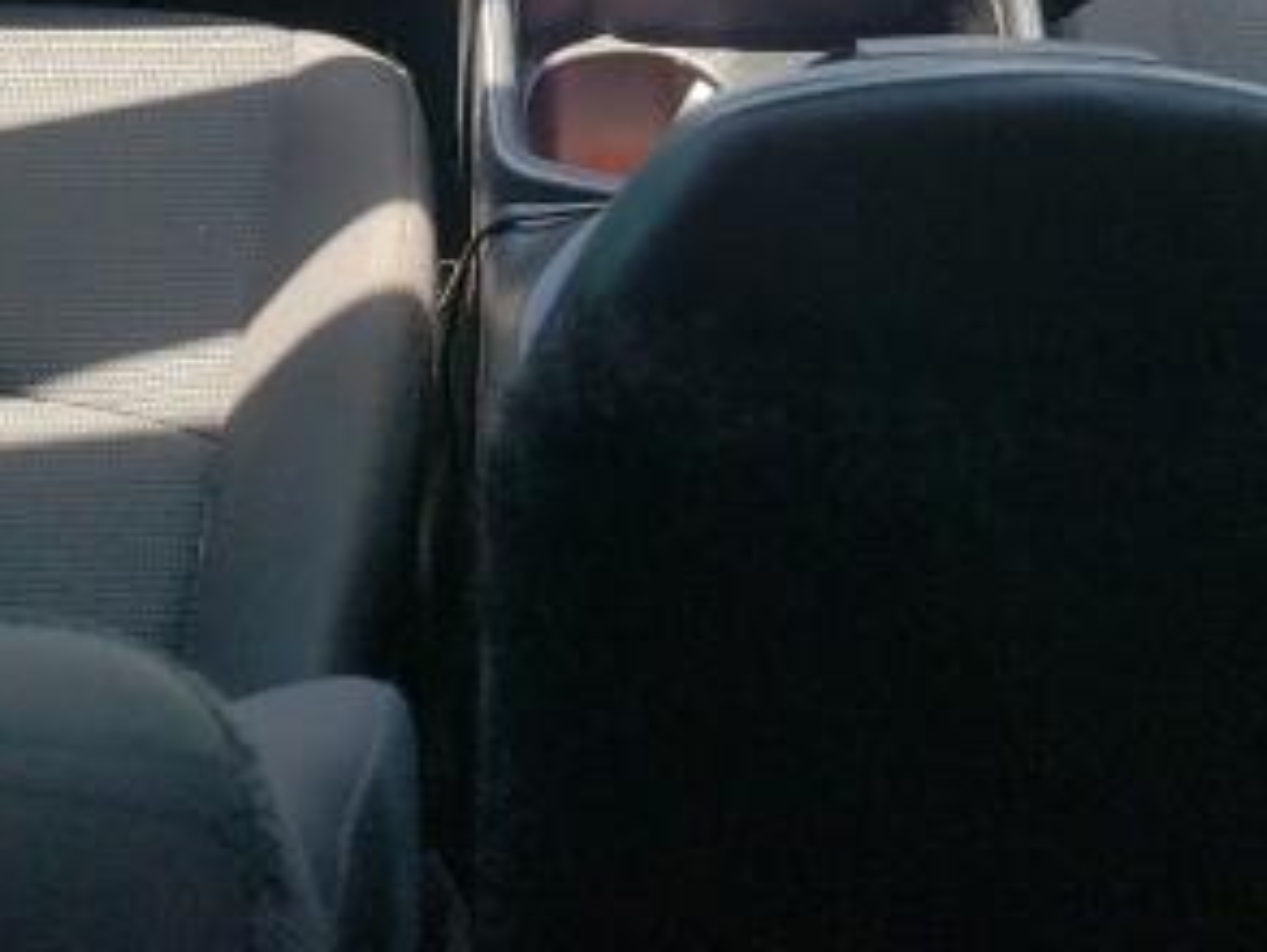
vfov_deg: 19.2
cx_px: 718
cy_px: -277
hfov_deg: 27.4
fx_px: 2600
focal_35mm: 71
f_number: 1.5
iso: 50
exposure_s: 1/417
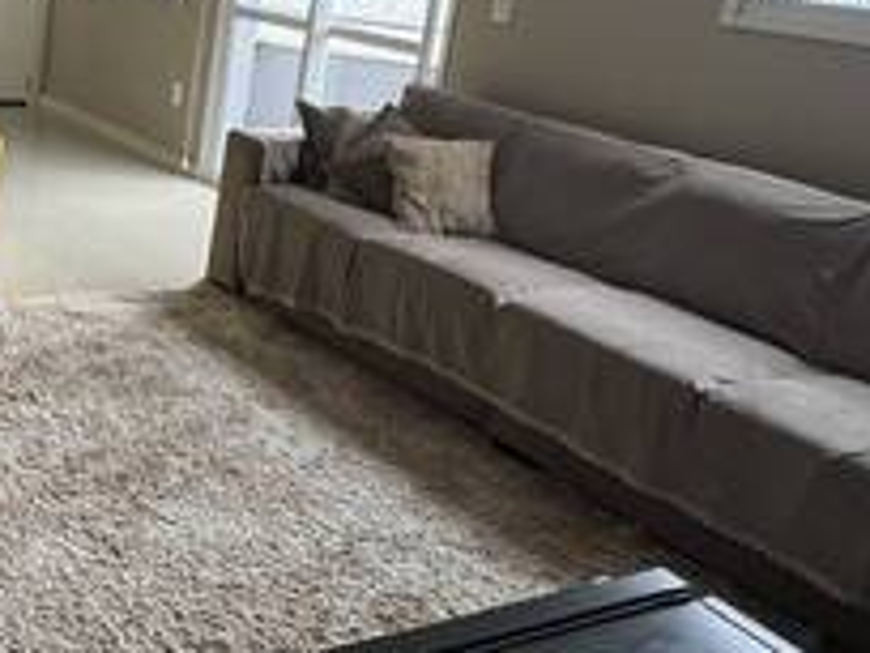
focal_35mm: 44
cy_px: 107
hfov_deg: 38.6
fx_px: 1106
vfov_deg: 31.8
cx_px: 21
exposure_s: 1/99
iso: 80
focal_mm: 2.22
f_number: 2.2
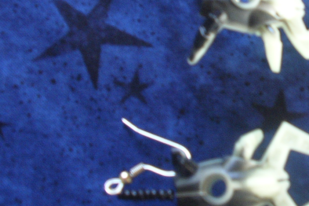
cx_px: 259
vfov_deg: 16.8
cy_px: 77
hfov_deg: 24.5
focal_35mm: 81
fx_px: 695
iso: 160
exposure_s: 1/8
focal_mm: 6.3
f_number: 3
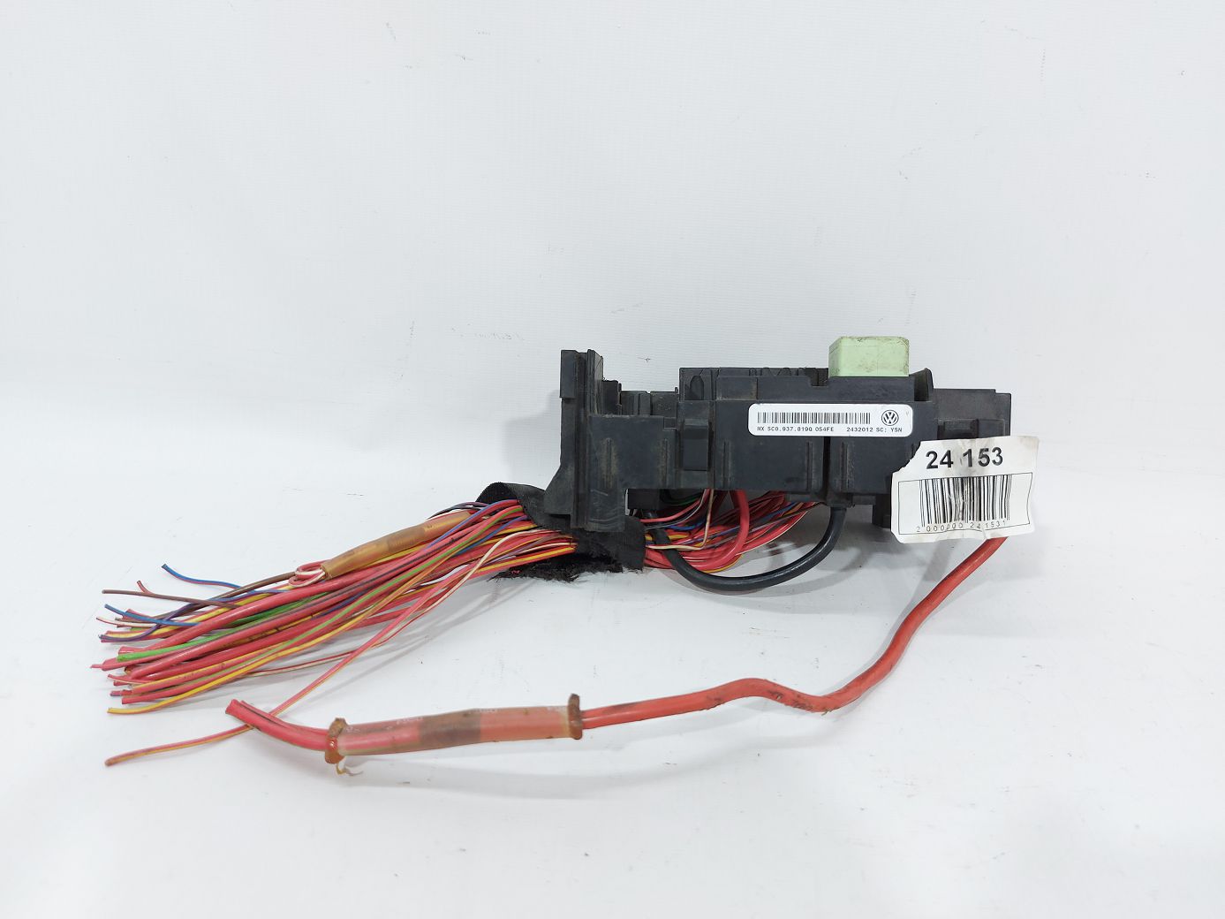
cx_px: 612
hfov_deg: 71.6
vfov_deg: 56.8
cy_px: 460
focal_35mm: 24
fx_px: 849
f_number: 1.8
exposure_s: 1/50
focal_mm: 5.23
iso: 50
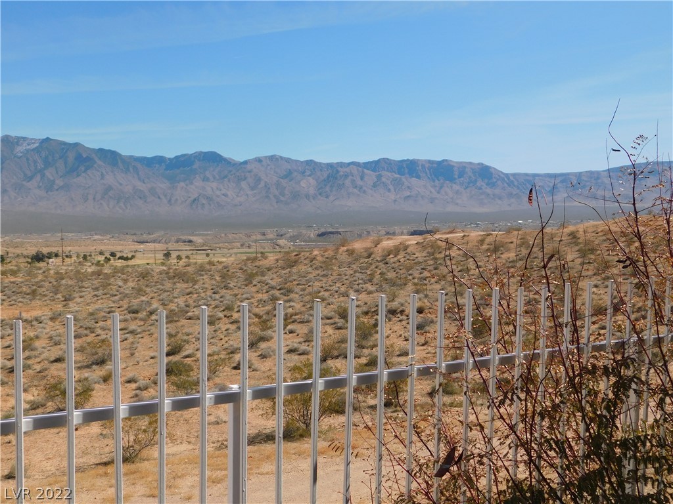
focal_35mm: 45
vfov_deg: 32.2
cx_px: 336
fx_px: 875
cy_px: 252
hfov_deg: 42.1
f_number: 7.4
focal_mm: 8
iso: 125
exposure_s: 1/400
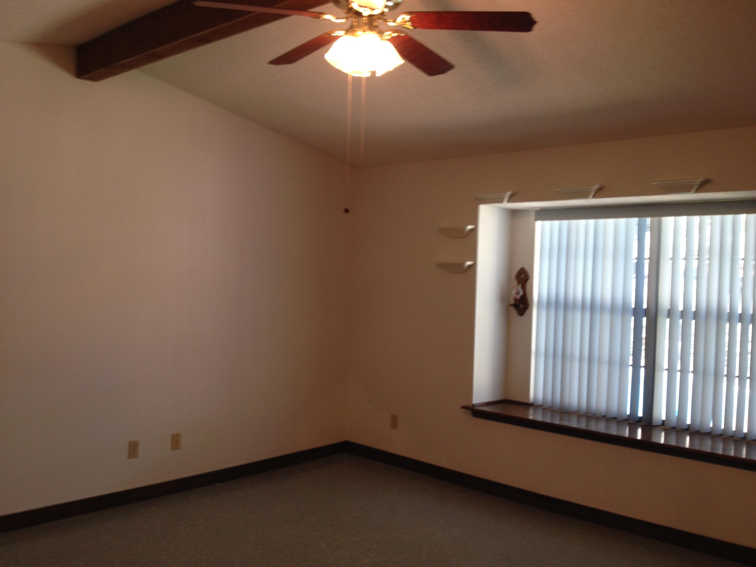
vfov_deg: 40.7
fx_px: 764
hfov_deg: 52.6
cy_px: 284
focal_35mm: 35
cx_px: 378
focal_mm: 4.28
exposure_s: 1/20
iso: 64
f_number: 2.4
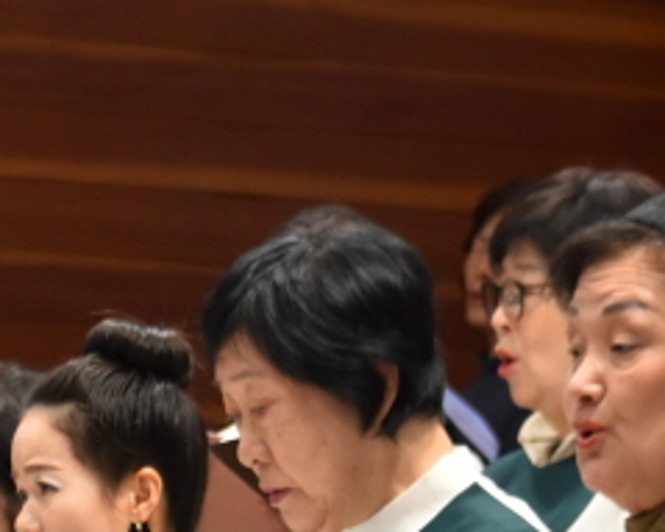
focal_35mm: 412
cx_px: 106
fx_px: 8105
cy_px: 549
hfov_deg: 4.7
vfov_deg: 3.8
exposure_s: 1/60
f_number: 4.5
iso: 900
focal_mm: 70
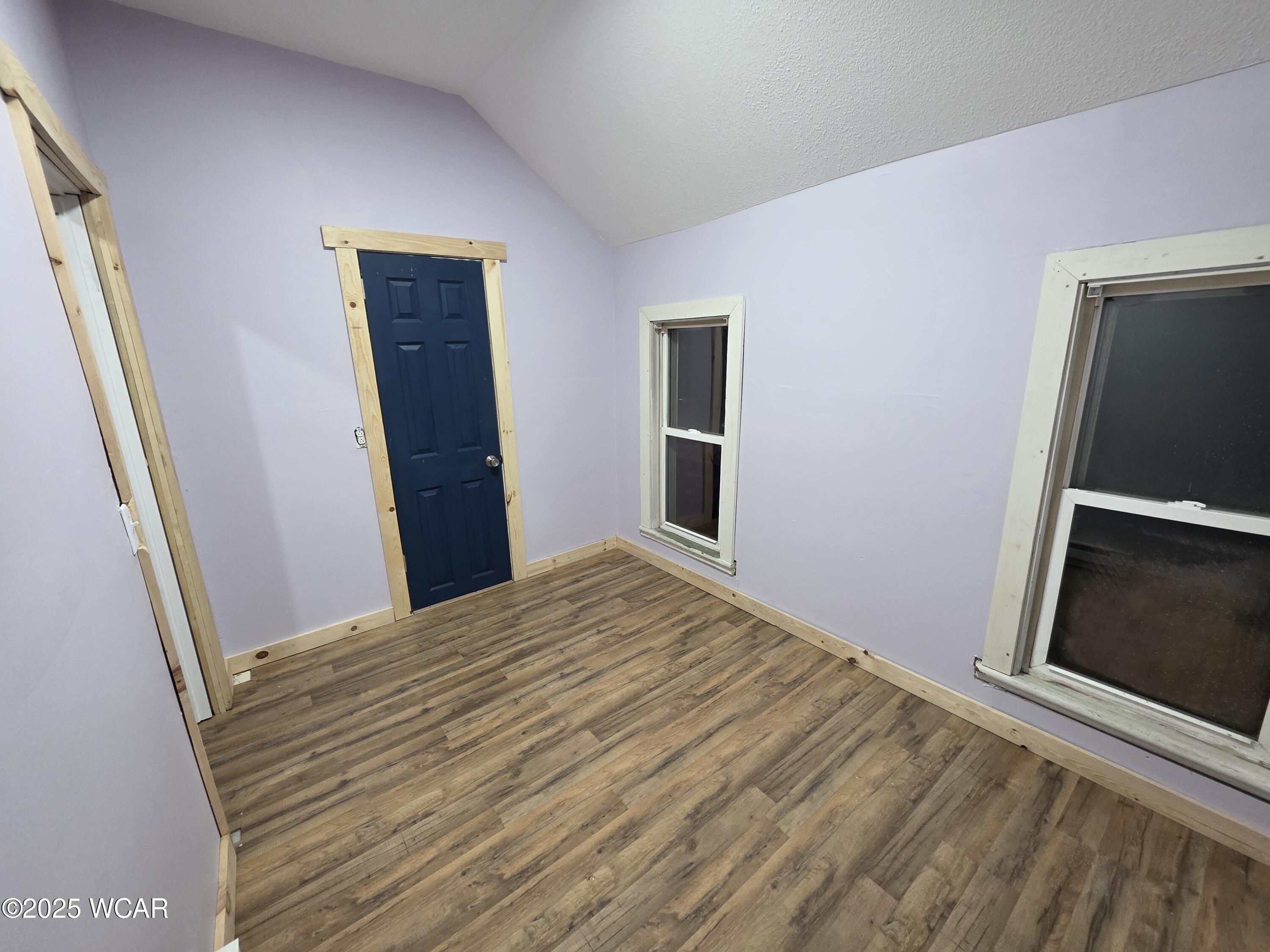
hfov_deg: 106.2
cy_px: 476
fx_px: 477
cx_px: 635
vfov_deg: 89.9
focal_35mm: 13
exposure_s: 1/60
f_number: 1.9
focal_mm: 2.2
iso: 320
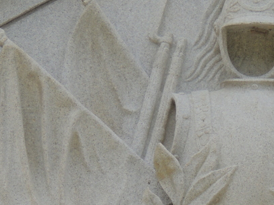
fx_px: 3370
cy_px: 215
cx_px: 229
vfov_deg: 3.5
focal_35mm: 426
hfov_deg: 4.7
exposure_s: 1/400
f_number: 4.3
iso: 100
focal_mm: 24
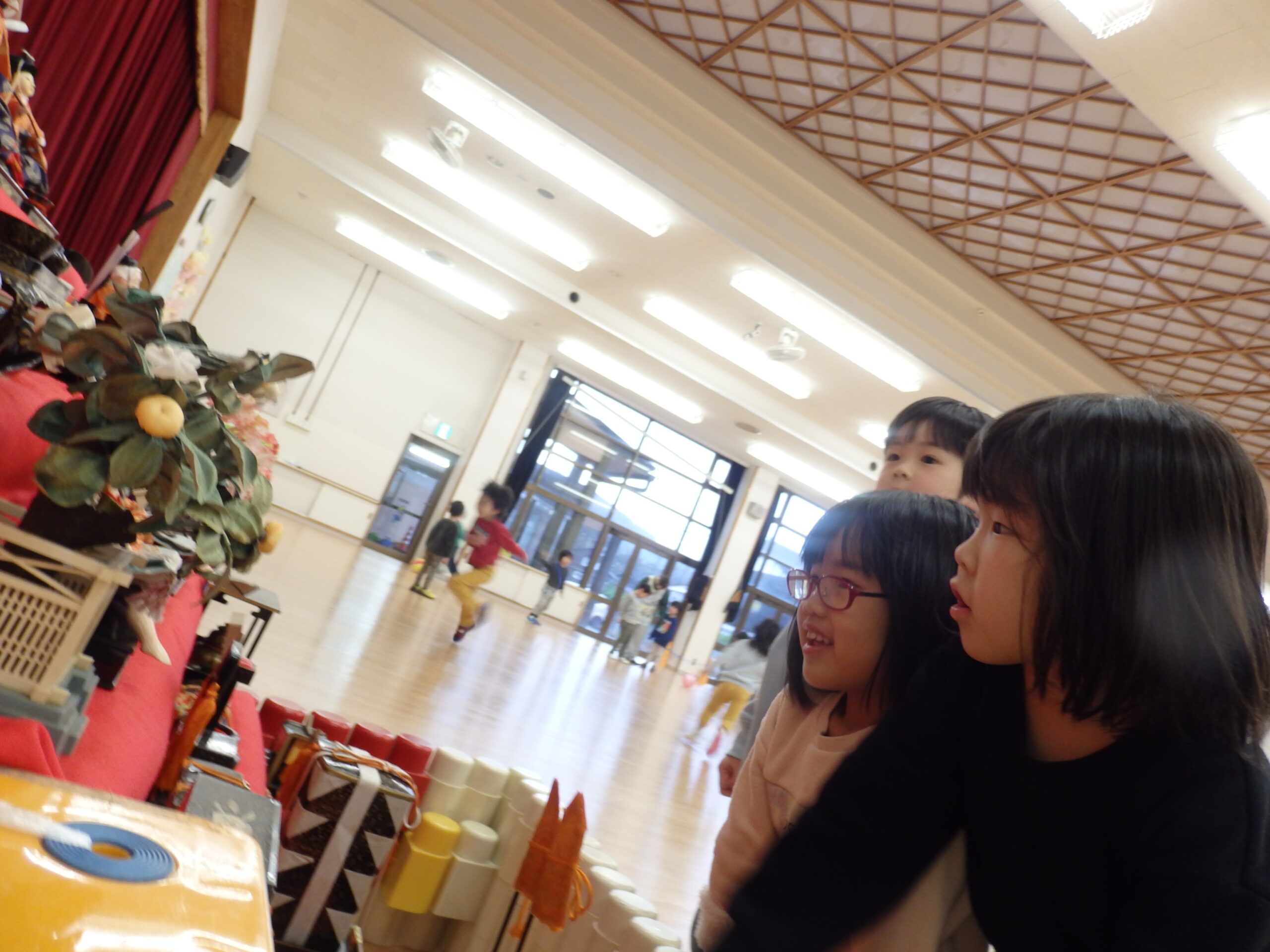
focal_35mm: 25
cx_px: 635
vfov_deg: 54.9
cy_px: 476
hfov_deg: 69.4
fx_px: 917
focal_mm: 4.5
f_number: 3
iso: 200
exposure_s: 1/30
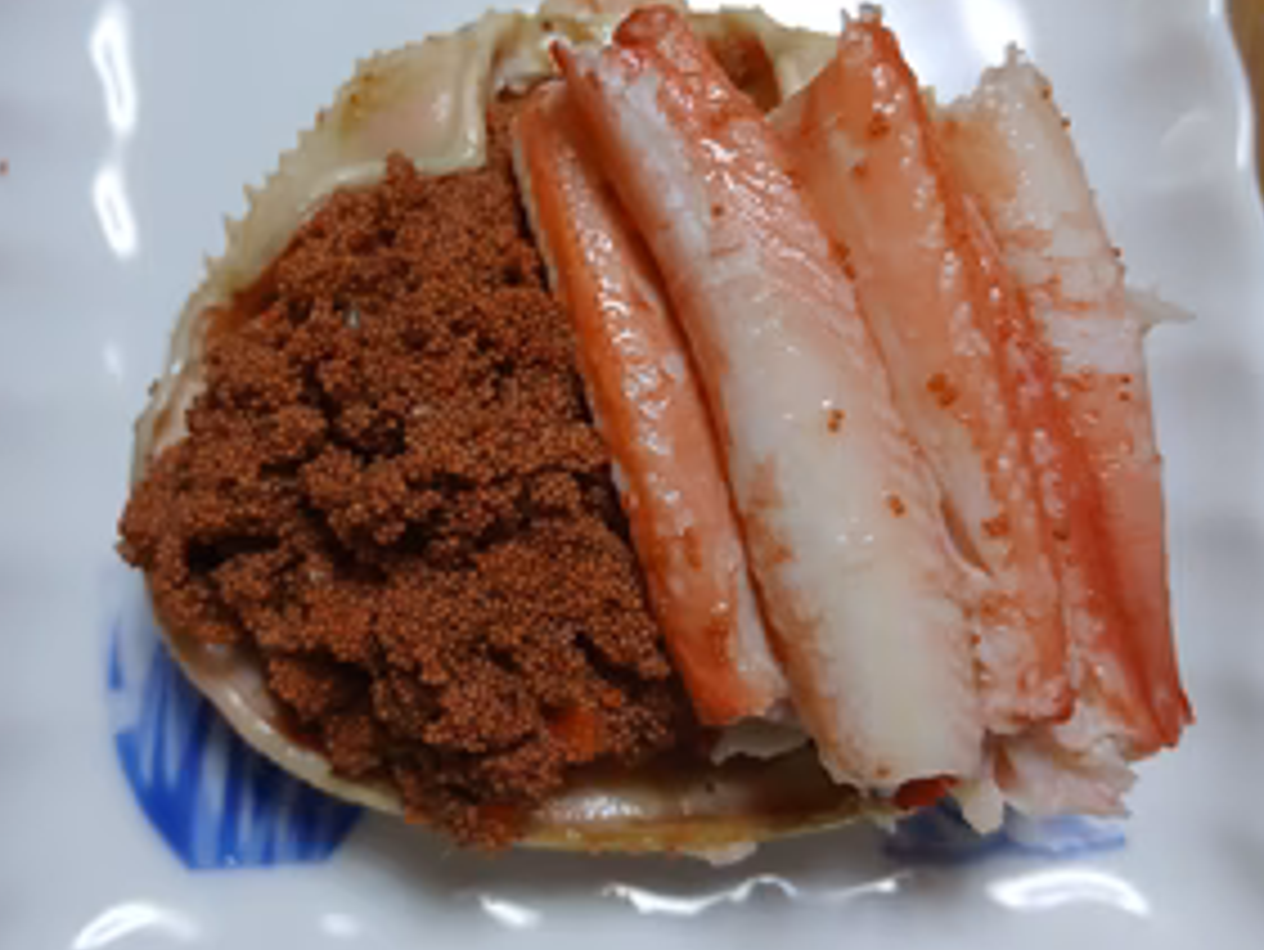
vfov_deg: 38.6
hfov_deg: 49.8
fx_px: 1352
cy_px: 401
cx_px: 513
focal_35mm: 37
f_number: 1.8
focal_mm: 3.86
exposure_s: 1/33.3
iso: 250
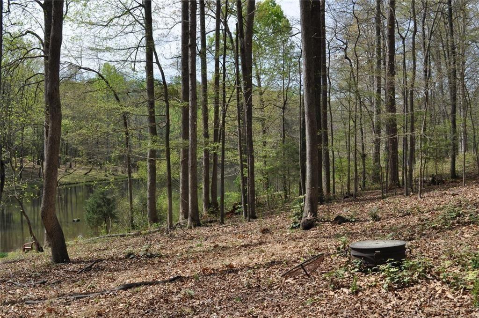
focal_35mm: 39
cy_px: 159
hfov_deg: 49.6
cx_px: 240
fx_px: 518
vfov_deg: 34.1
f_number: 9
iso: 200
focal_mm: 26
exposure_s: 1/320
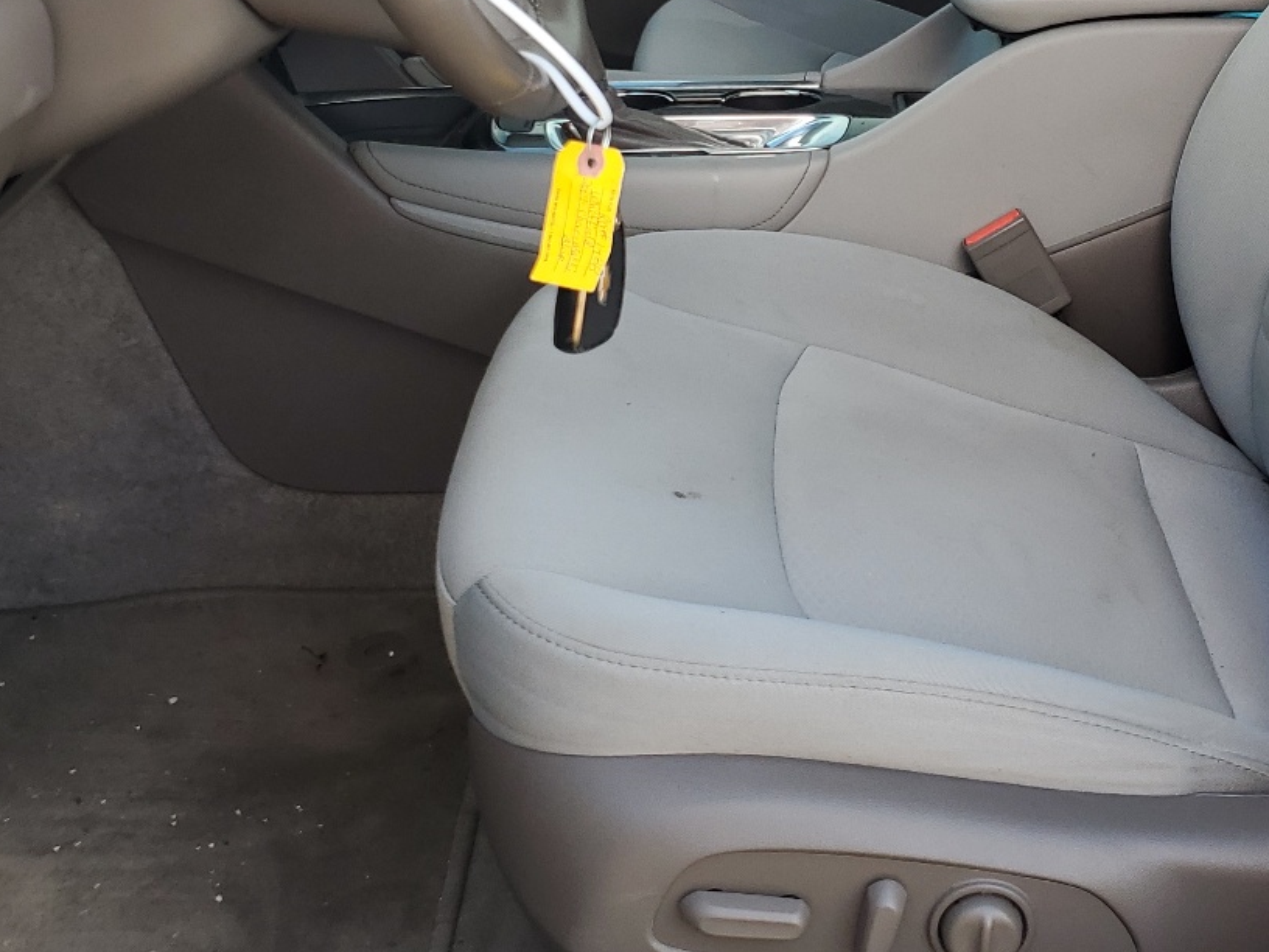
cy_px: 120
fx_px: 1870
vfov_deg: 27.7
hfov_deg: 37.2
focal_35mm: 51
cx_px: 824
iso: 50
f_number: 1.5
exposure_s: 1/286
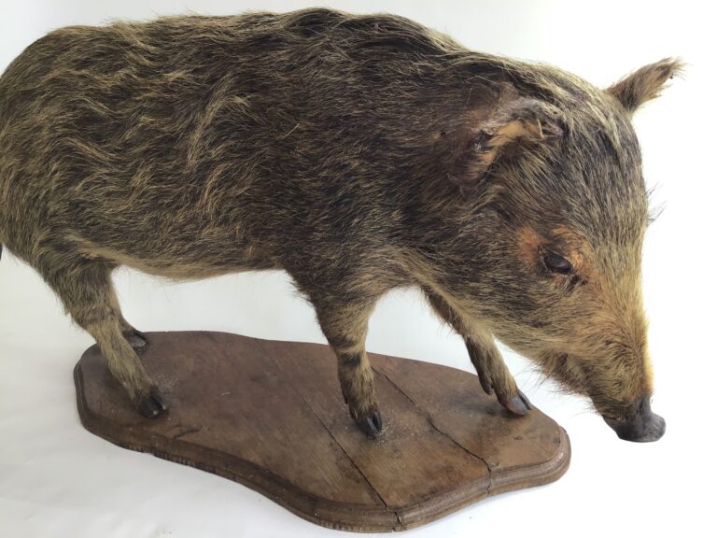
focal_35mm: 31
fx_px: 642
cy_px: 269
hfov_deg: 58.4
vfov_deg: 45.4
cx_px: 358
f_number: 2.4
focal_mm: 3.3
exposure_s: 1/50
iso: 32
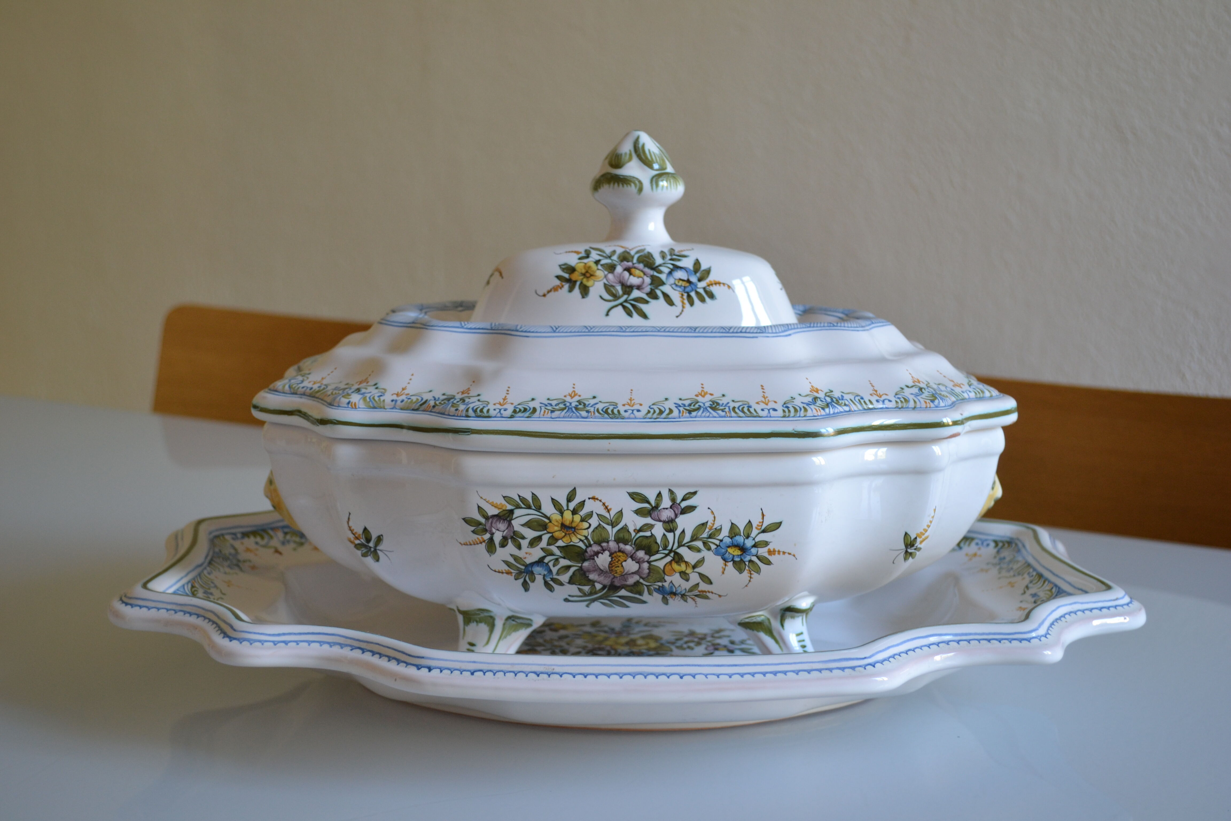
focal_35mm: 51
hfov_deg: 38.9
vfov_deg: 26.5
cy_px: 410
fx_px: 1744
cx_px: 616
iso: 400
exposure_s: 1/25
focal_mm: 34
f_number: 5
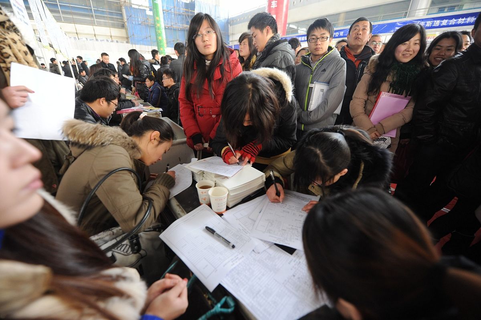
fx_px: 187
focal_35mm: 14
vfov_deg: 81.2
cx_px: 240
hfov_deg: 104.3
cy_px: 160
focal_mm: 14
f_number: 2.8
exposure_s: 1/160
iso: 1000
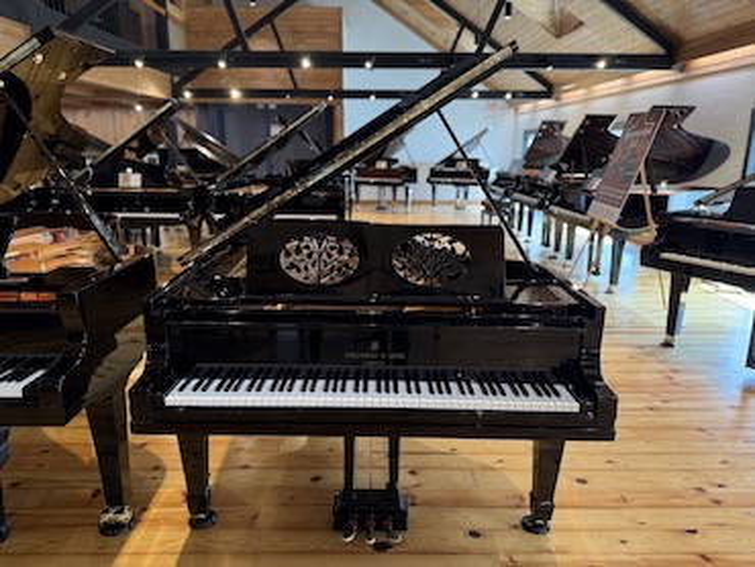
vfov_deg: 56.9
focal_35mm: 24
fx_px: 524
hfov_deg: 71.6
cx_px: 378
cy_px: 284
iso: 200
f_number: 1.78
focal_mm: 6.76
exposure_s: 1/121
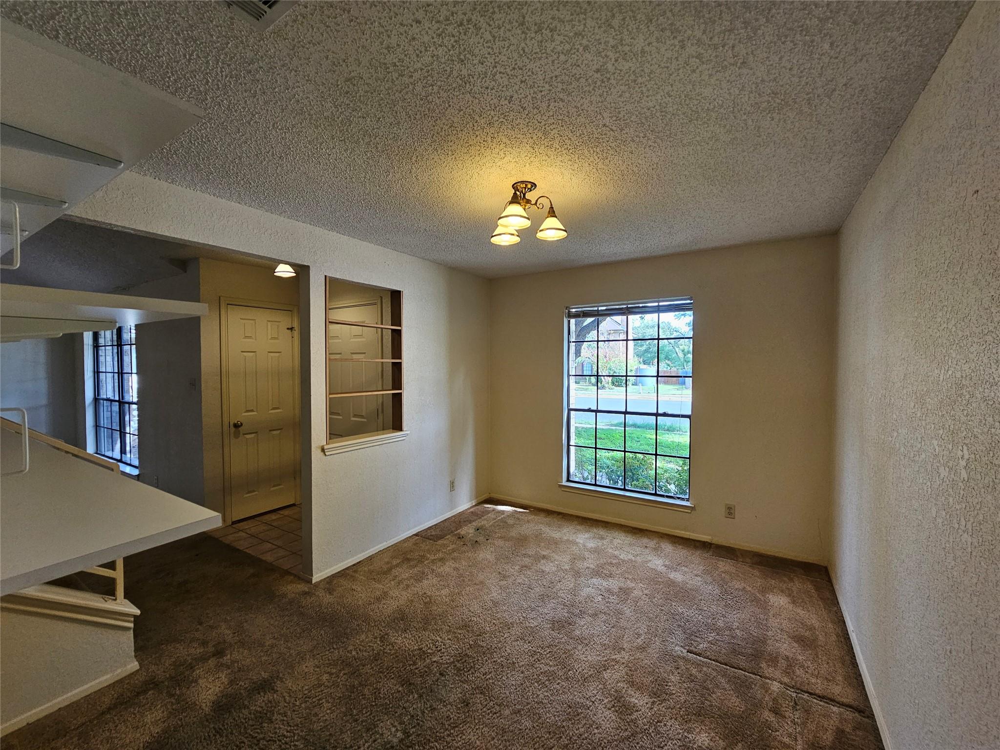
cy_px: 375
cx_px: 500
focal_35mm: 13
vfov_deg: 89.9
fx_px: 376
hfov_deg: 106.2
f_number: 2.2
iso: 100
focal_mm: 2.2
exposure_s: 1/60
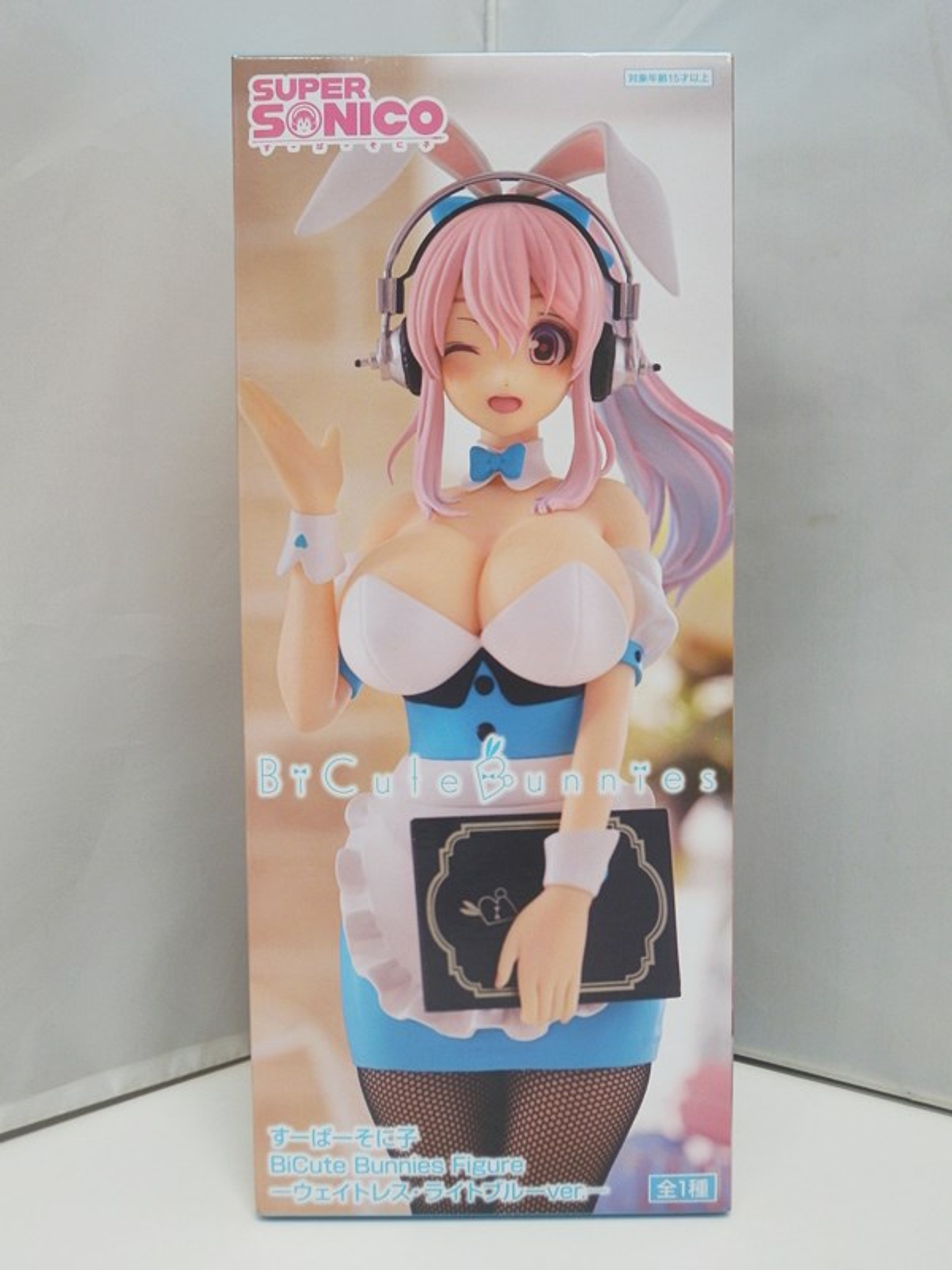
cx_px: 476
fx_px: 1357
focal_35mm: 37
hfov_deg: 38.7
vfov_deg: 50.1
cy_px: 635
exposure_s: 1/30
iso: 200
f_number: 3.9
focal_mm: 6.7
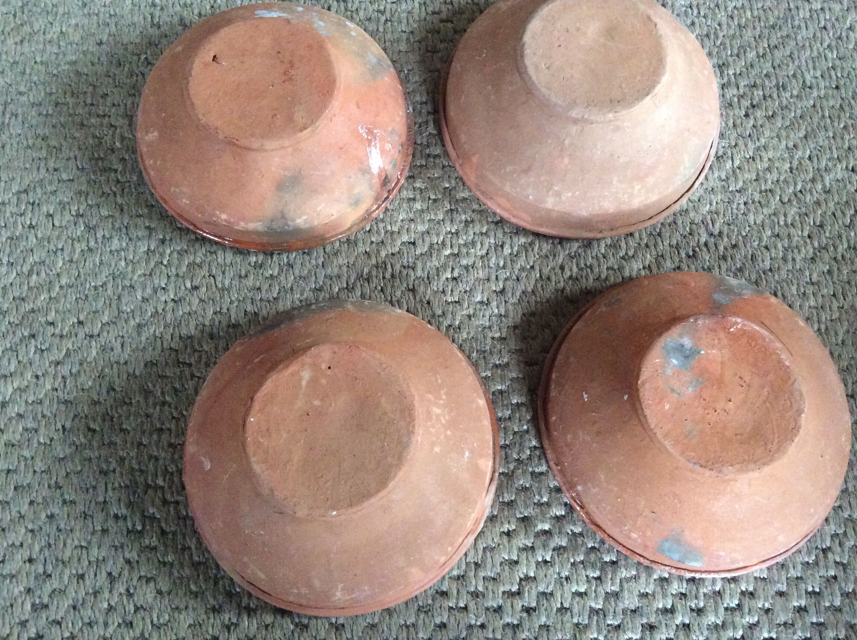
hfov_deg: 51.4
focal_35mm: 36
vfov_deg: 39.5
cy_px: 292
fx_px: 890
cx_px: 450
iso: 320
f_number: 2.4
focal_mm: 3.3
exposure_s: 1/17
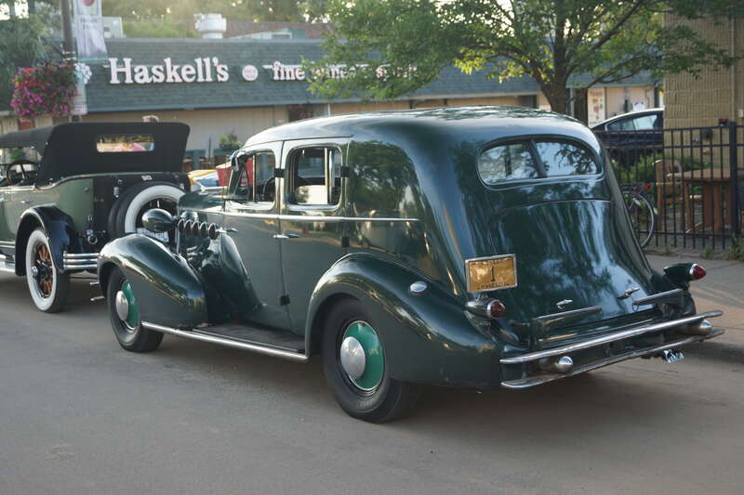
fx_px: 1085
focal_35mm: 52
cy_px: 248
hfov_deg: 37.9
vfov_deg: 25.7
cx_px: 372
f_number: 5
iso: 160
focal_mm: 35
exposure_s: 1/60
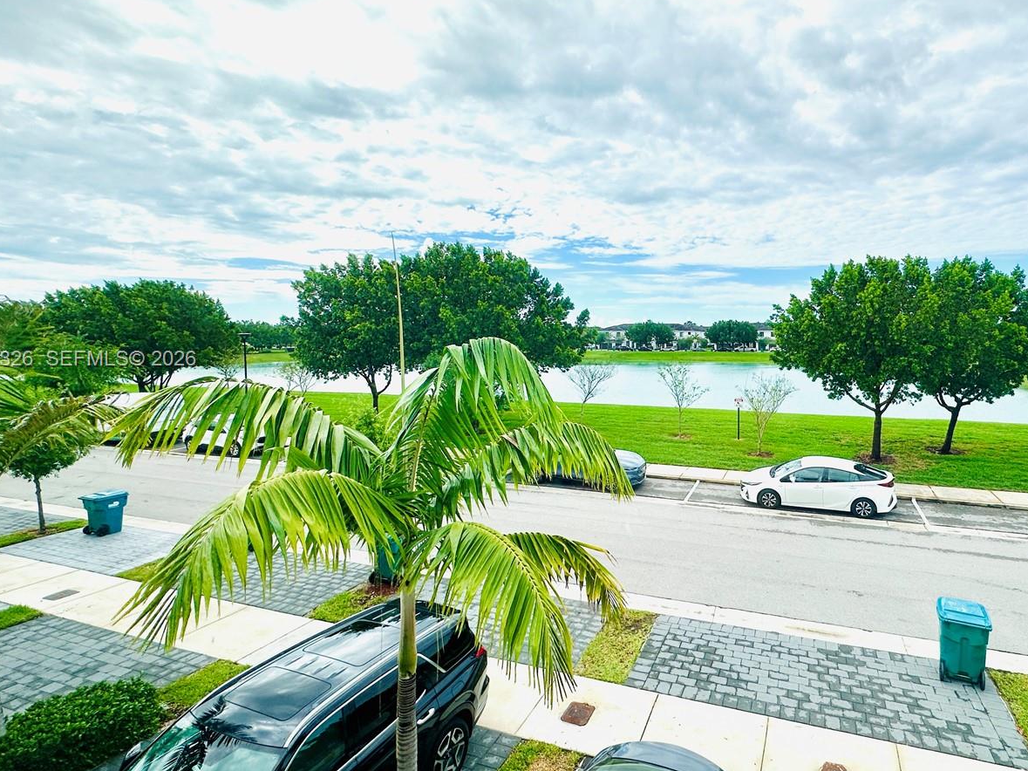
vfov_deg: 68.6
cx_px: 623
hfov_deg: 83.5
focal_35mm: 19
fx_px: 564
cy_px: 360
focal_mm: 2.22
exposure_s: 1/1642
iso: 40
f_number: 2.2
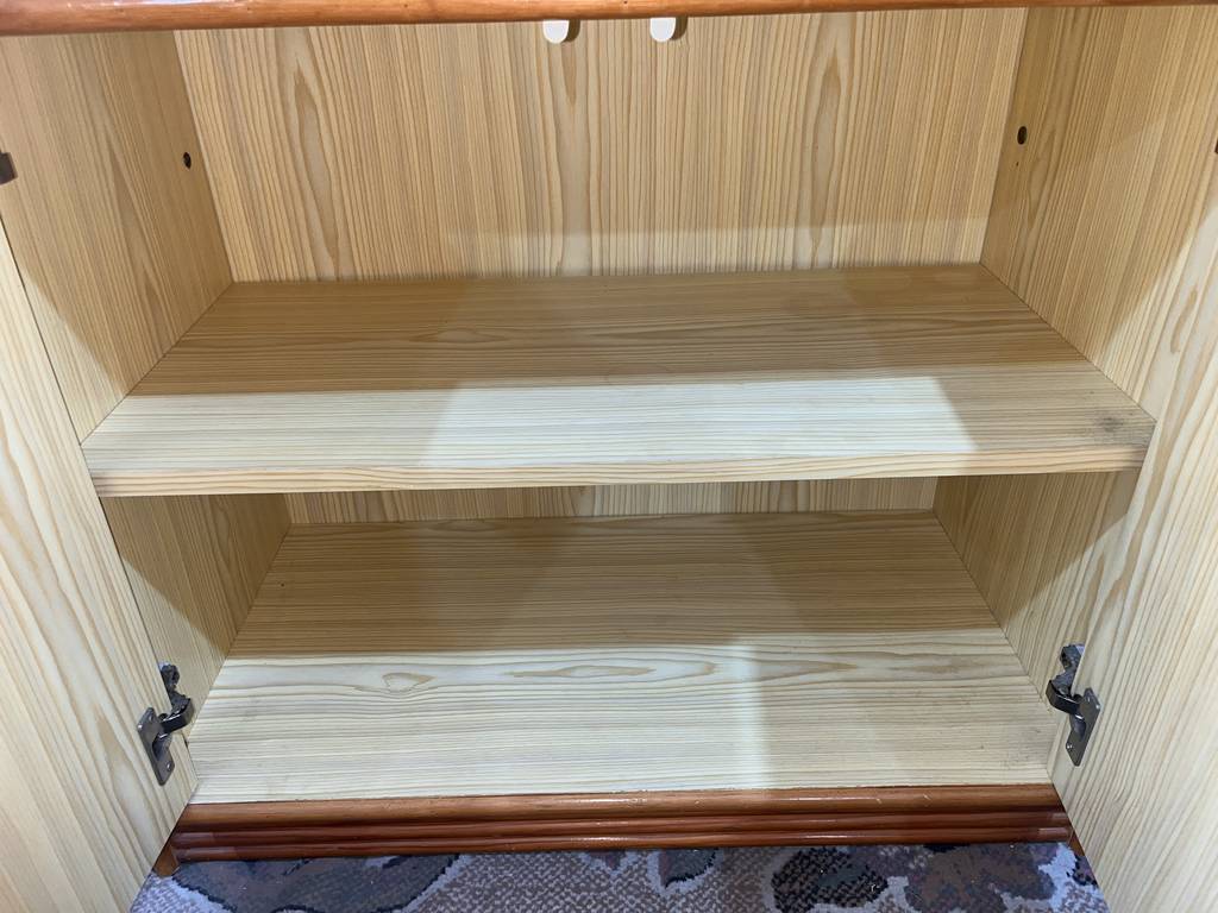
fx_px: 915
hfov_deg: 67.3
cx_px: 609
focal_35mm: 26
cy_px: 456
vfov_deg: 53.1
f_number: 1.6
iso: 64
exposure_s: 1/47
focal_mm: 5.1
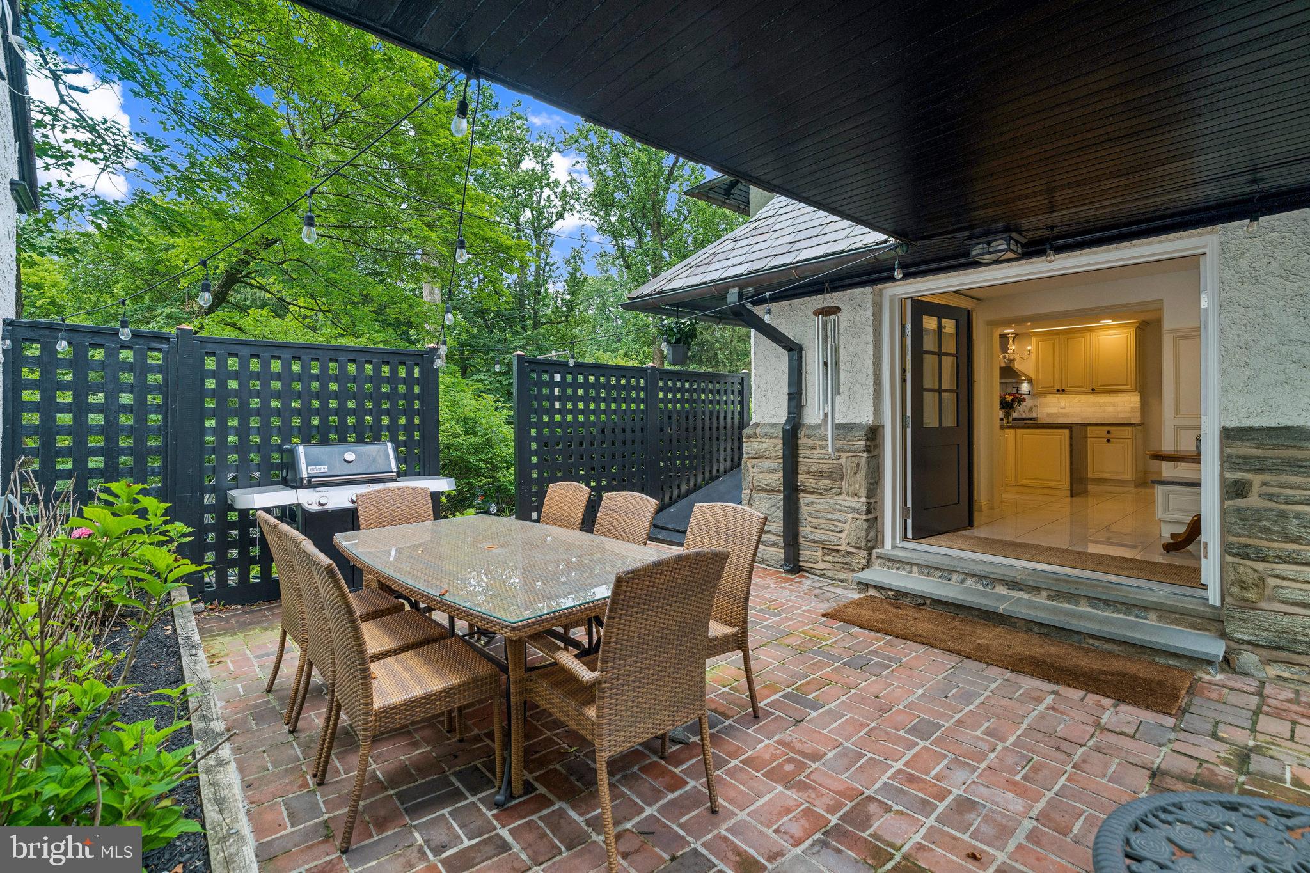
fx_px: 582
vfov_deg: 73.7
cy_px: 436
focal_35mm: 16
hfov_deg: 96.7
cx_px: 655
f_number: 6.3
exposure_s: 1/50
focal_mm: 16
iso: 400
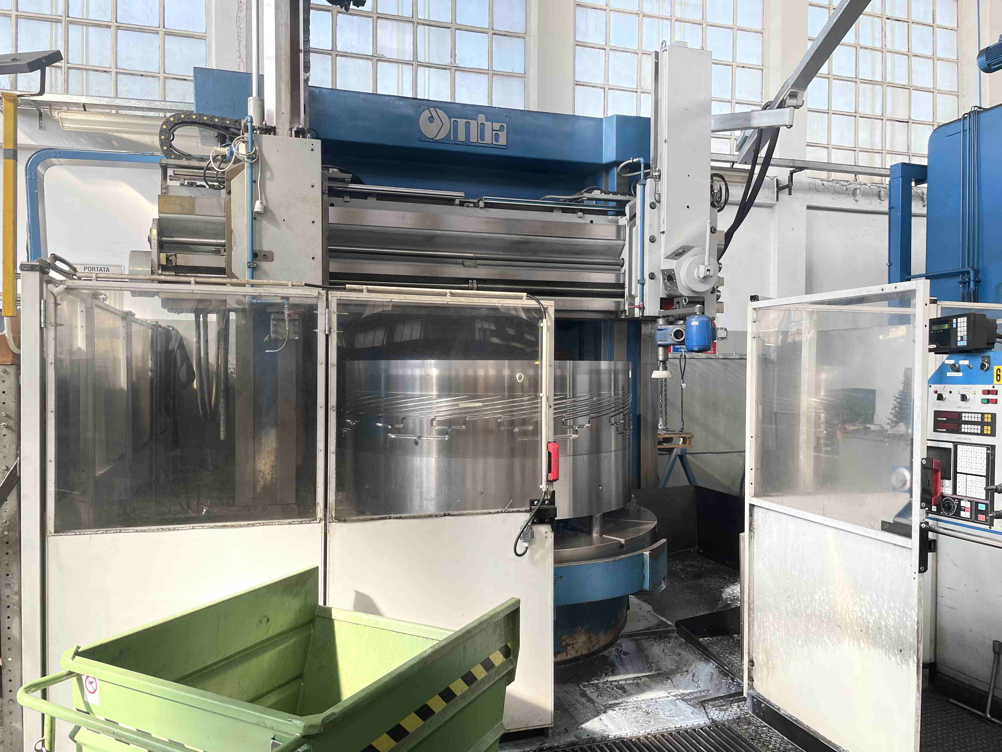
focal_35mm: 26
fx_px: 753
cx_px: 501
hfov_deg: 67.3
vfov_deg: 53.1
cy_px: 376
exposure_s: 1/121
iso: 40
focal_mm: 4.2
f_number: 1.6
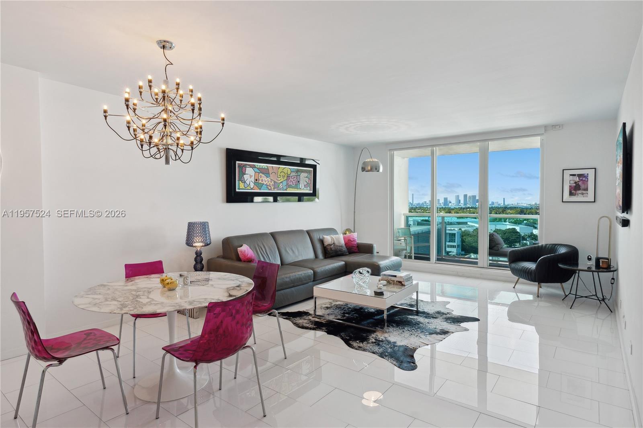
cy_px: 214
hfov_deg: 86.9
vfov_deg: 64.5
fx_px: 339
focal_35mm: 19
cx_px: 322
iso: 100
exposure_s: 1/25
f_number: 8
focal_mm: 13
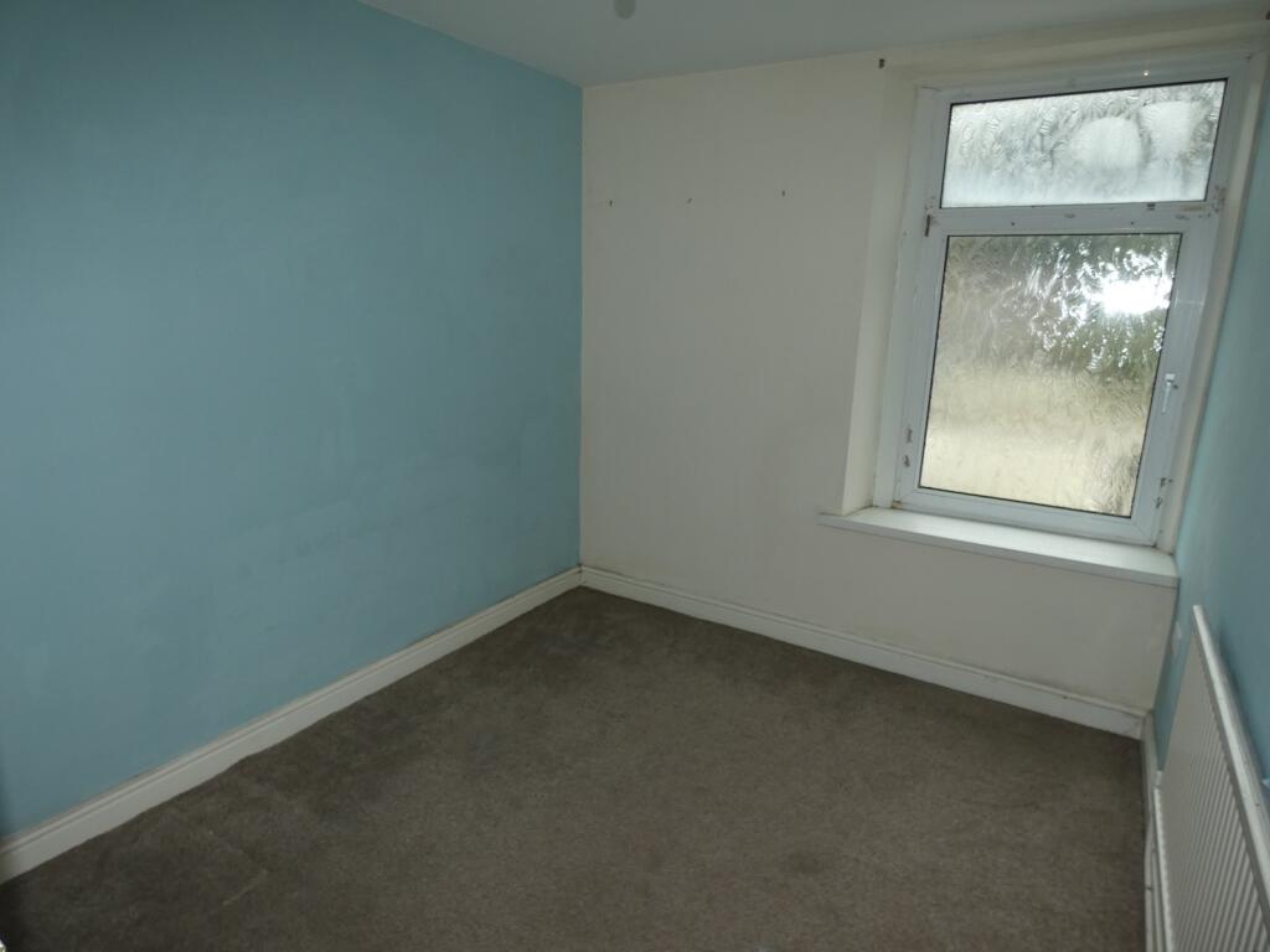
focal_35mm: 20
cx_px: 635
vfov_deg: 66.0
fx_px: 734
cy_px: 476
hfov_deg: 81.7
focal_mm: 3.6
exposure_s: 1/125
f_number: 2.8
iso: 80
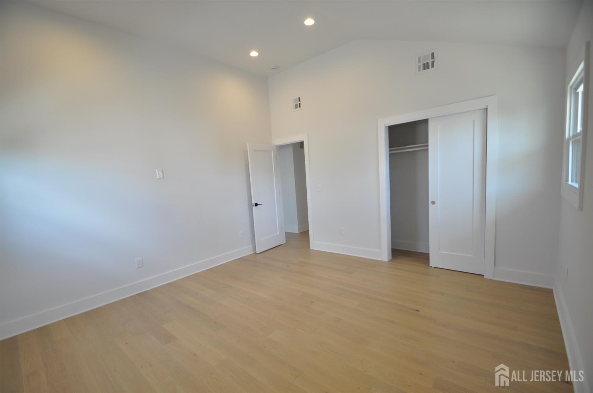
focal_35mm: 15
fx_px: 247
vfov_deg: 77.1
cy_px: 196
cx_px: 296
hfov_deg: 100.5
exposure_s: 1/90
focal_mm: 10
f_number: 4.8
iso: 400
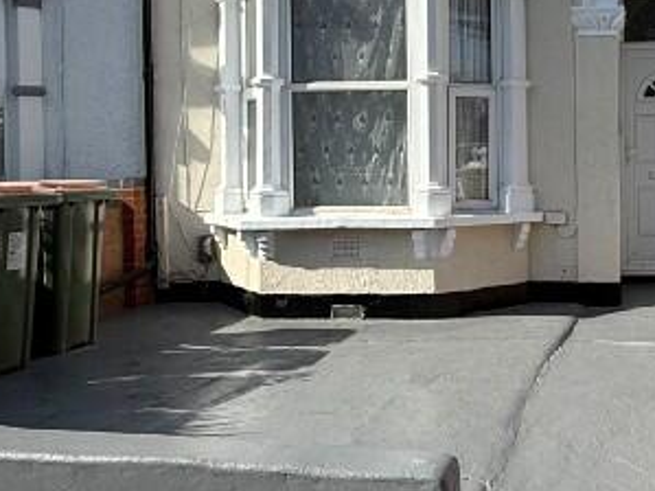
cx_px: 596
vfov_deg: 30.0
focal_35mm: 48
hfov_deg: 37.0
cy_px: 164
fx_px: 908
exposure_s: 1/2717
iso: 50
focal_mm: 2.22
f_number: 2.2
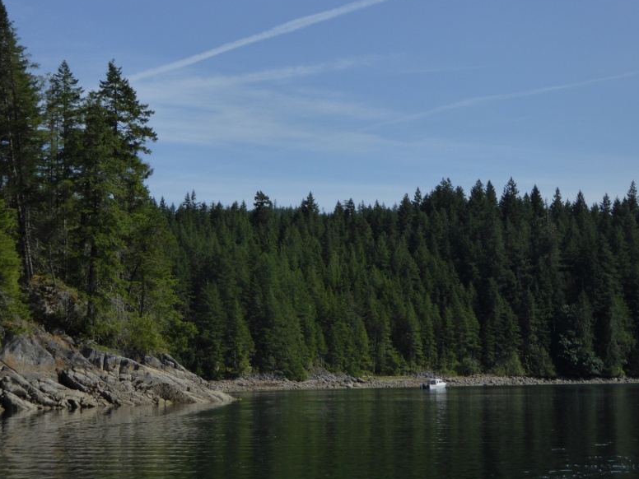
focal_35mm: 101
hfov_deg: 19.4
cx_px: 315
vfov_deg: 14.6
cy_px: 235
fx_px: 1864
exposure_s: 1/1000
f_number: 4.9
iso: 160
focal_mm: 16.1
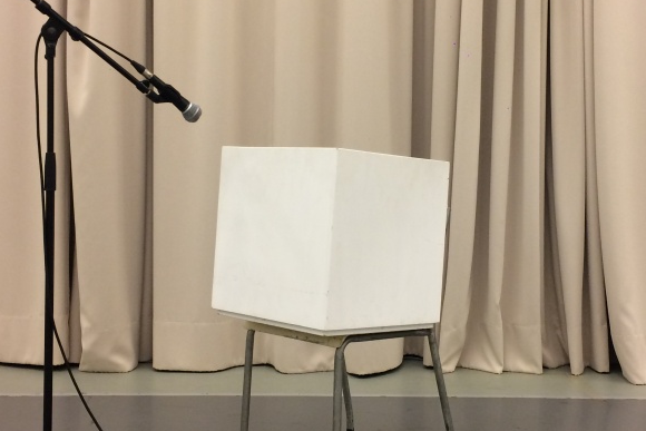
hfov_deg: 38.1
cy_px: 209
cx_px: 356
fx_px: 933
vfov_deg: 26.0
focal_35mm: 52
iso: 125
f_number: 2.2
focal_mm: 4.15
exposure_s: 1/33
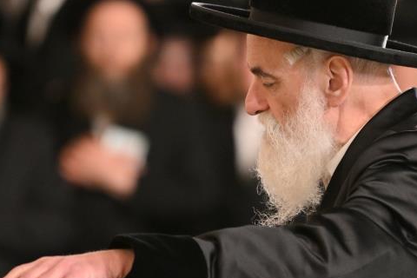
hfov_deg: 4.8
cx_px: 275
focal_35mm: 427
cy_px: 101
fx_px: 4946
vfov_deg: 3.2
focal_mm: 200
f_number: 2.8
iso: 1000
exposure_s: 1/160
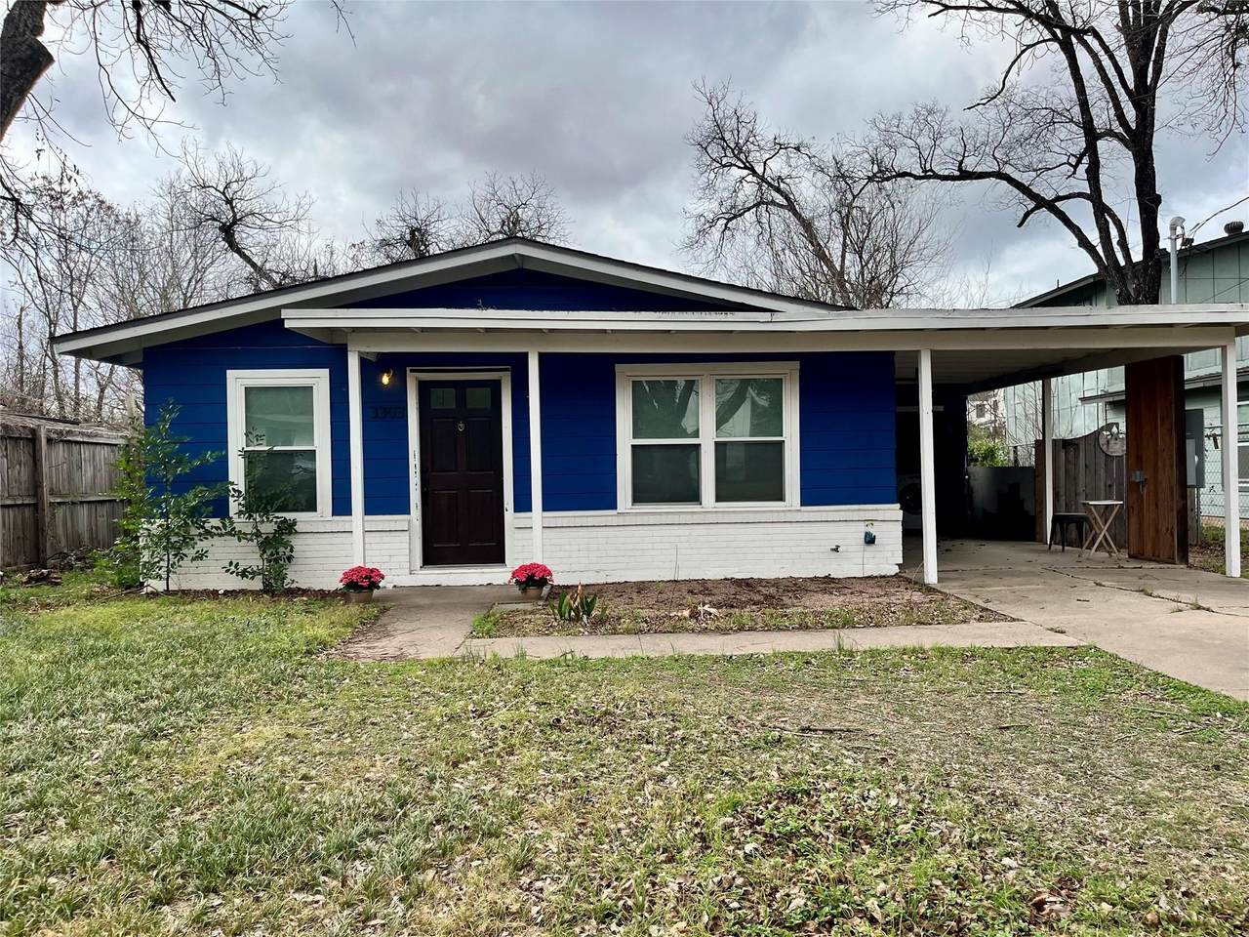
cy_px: 468
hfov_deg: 67.3
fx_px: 938
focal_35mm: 26
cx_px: 624
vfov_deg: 53.1
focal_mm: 5.1
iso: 50
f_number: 1.6
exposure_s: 1/1441
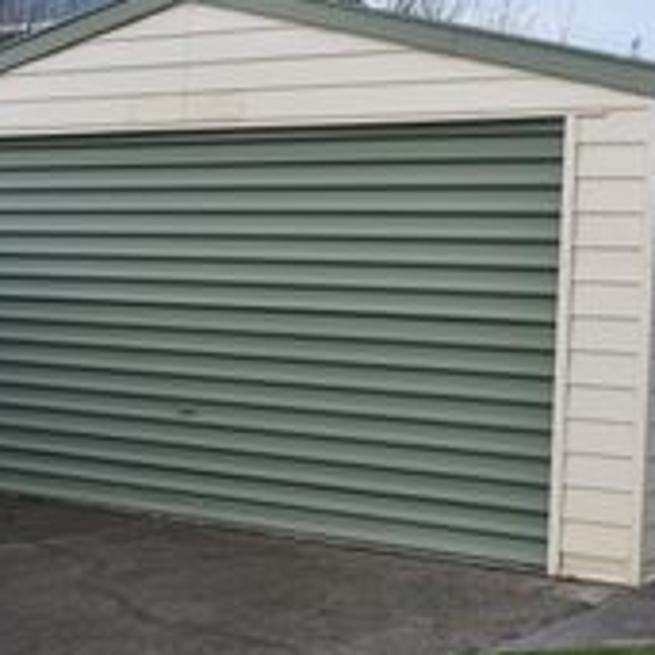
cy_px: 408
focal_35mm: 63
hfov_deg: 26.6
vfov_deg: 27.2
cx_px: 552
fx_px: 1349
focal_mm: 18
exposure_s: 1/200
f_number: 7.1
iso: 100
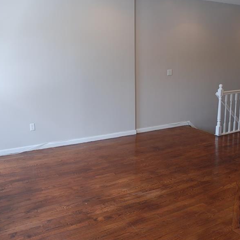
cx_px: 160
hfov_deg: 41.3
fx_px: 314
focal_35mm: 40
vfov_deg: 41.8
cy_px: 104
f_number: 3.5
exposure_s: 1/30
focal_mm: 18
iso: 100
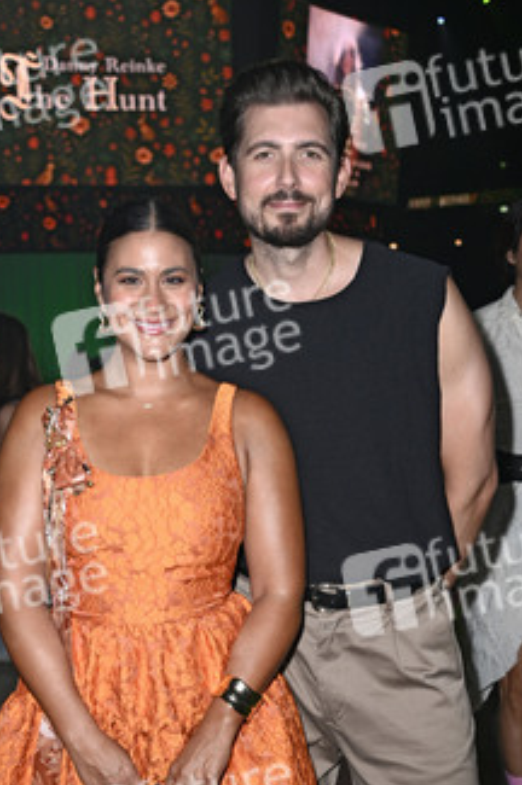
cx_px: 246
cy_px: 459
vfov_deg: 33.9
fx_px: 1286
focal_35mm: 59
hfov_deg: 22.9
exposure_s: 1/125
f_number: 5.6
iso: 1250
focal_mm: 48
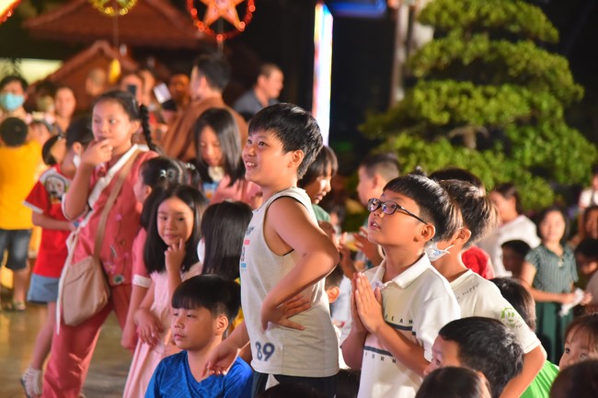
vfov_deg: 13.0
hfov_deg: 19.5
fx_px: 1744
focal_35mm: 105
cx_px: 299
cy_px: 199
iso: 1600
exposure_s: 1/160
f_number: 4.5
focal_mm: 105
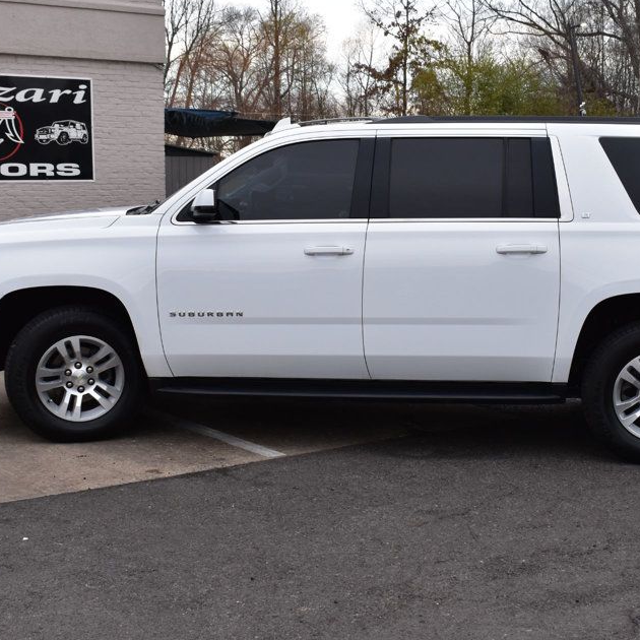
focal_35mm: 58
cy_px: 320
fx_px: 1213
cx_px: 391
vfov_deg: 29.6
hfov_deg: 29.5
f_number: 9
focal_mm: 28
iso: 400
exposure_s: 1/125
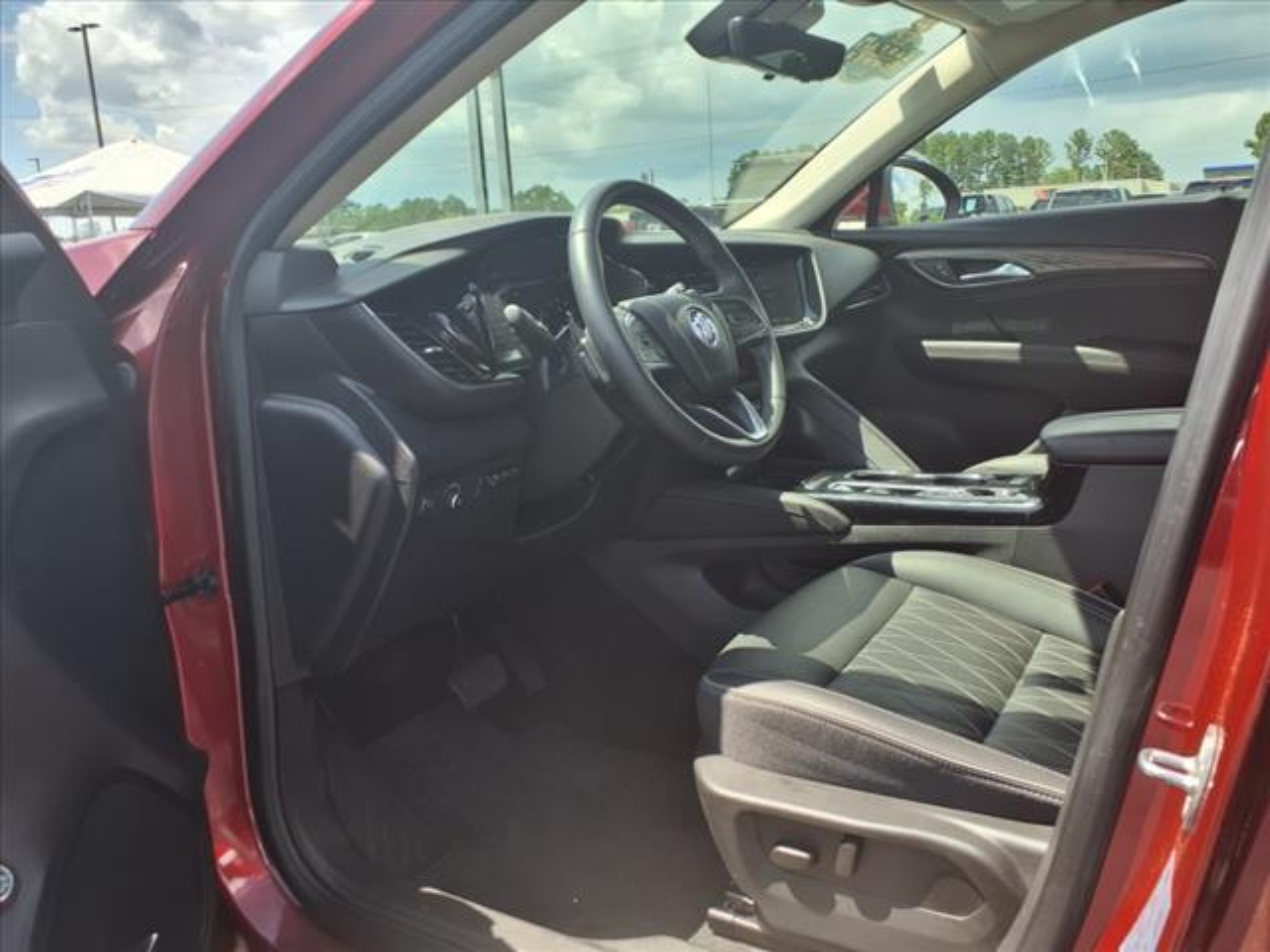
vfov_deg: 51.4
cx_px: 635
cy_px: 476
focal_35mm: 27
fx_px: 991
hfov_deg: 65.3
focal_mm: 3.58
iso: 40
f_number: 1.9
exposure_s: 1/455
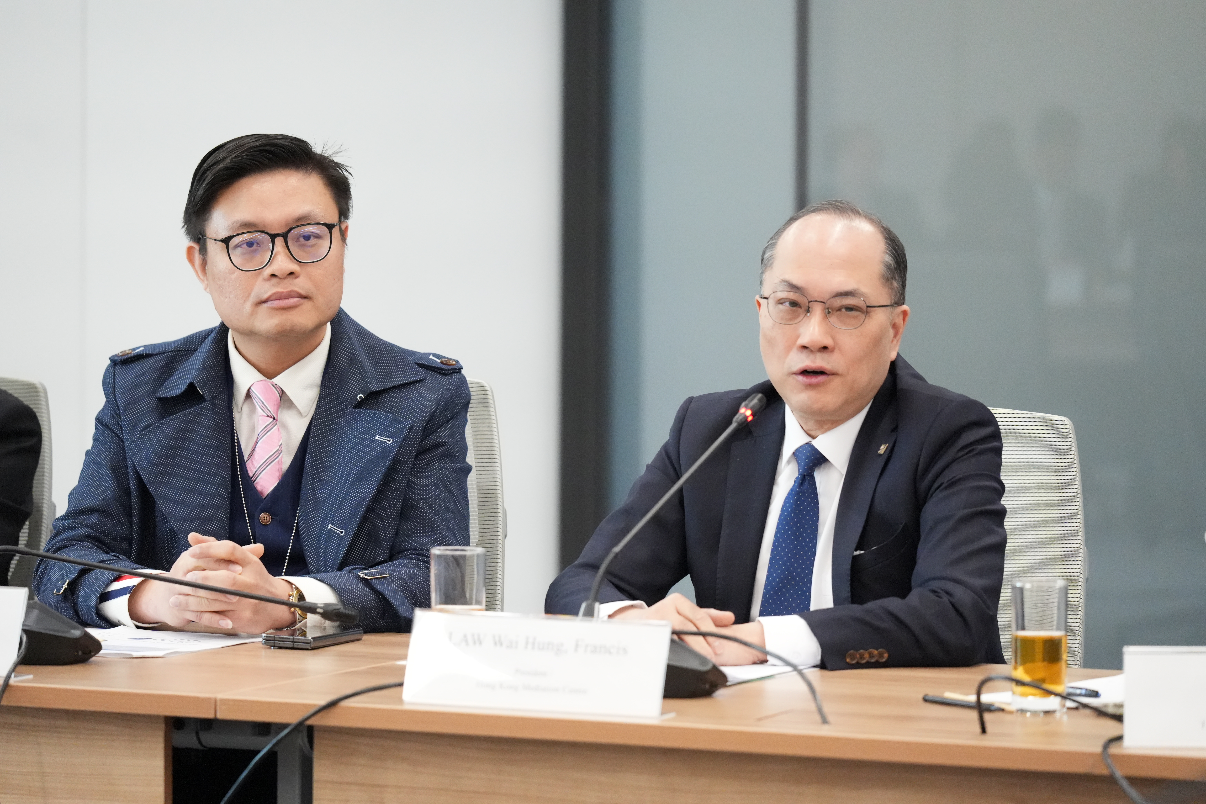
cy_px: 402
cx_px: 603
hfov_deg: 12.0
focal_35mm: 171
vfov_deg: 8.0
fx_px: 5728
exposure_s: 1/200
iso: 10000
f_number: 4
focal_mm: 171
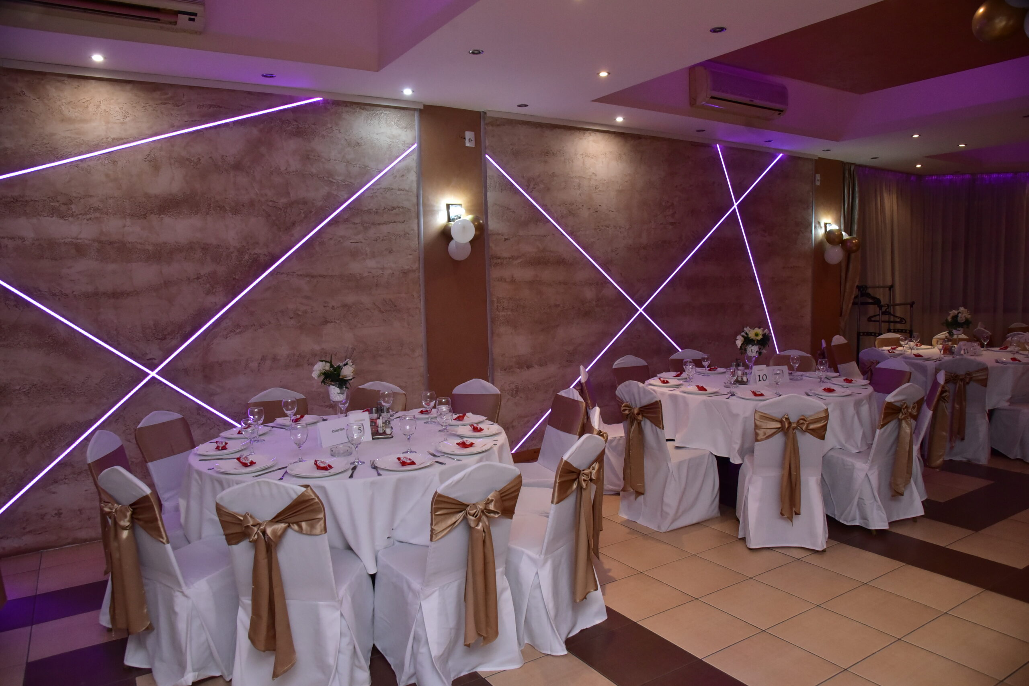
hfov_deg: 73.7
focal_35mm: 24
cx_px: 514
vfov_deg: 53.1
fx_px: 686
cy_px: 343
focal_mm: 24
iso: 3200
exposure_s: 1/160
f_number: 7.1
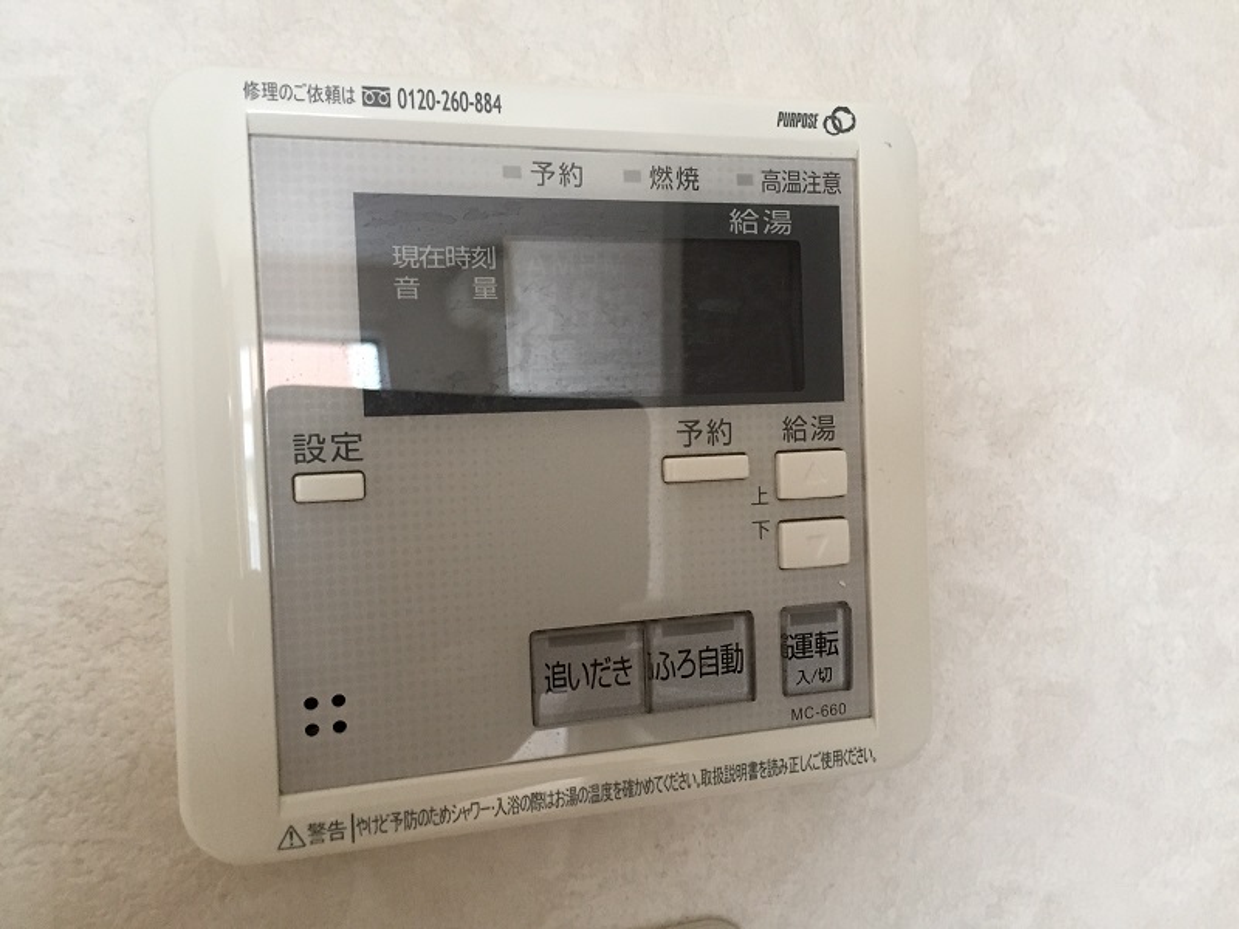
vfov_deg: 48.2
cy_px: 464
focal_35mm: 29
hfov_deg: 61.7
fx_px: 1038
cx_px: 620
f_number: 2.2
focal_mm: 4.15
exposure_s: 1/30
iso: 160
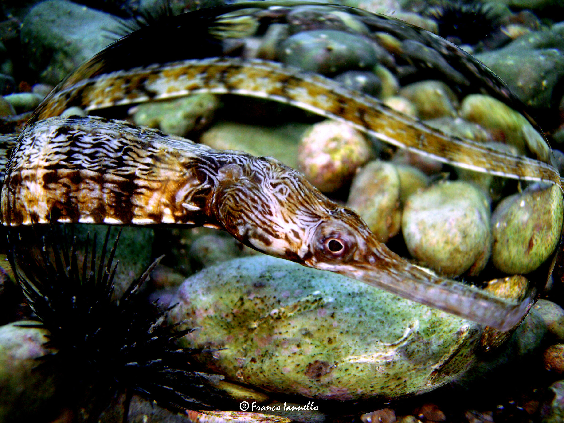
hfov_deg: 51.4
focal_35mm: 36
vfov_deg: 39.7
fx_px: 587
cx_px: 282
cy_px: 212
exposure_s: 1/90.5
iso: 100
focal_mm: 7.5
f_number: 2.7
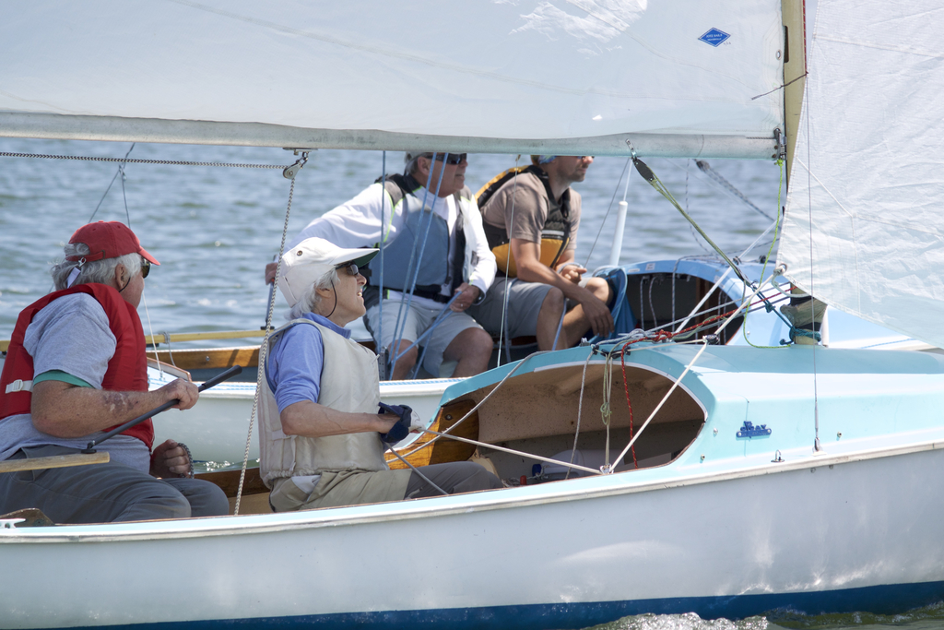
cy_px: 315
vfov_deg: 3.6
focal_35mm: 381
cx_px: 472
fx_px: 9991
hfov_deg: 5.4
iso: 160
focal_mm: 141.3
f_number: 5.3
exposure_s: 1/500
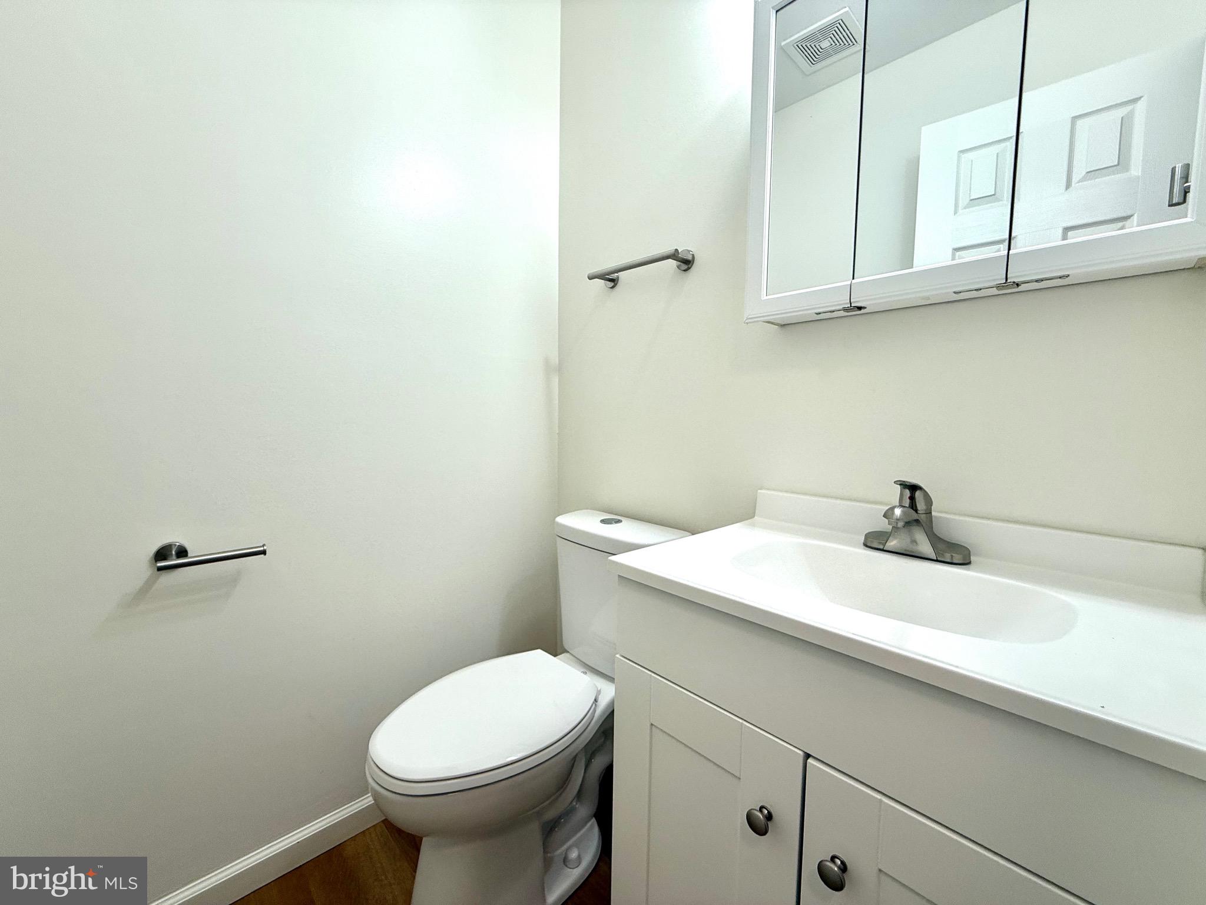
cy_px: 452
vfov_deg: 85.7
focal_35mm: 14
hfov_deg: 102.1
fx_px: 488
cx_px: 603
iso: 50
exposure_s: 1/124
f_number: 2.2
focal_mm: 2.22
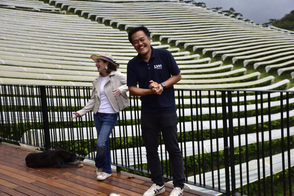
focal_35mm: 45
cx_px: 147
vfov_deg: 29.9
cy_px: 98
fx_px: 368
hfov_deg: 43.6
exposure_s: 1/200
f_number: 4
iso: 200
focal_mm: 30
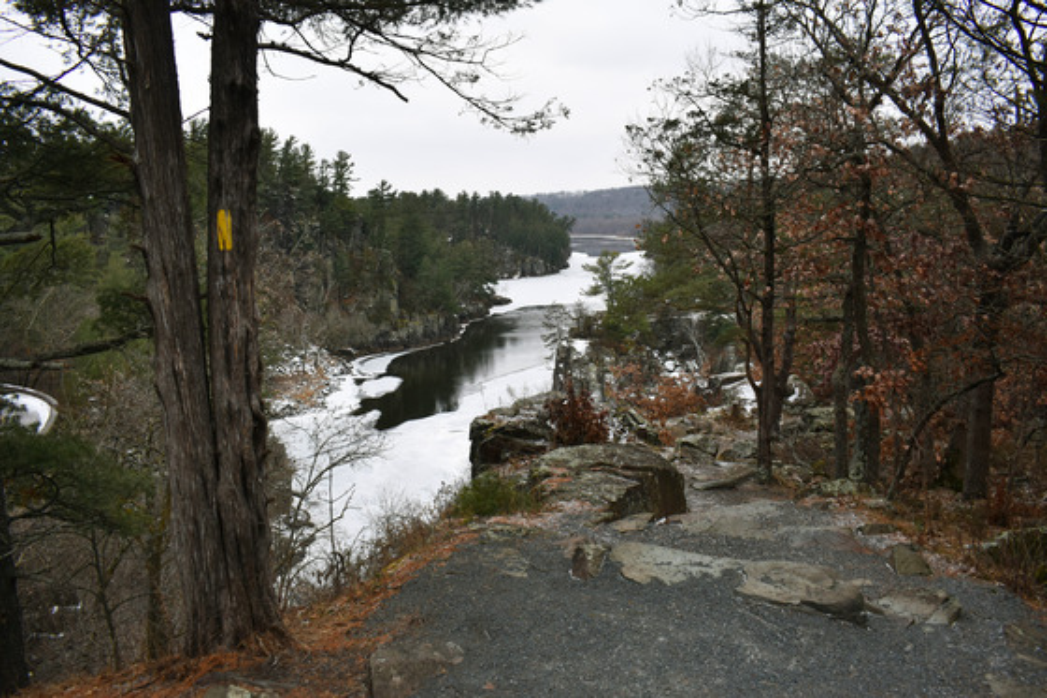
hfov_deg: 61.9
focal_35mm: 30
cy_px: 349
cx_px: 524
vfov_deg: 43.6
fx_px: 872
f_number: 5.6
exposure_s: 1/250
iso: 250
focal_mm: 20
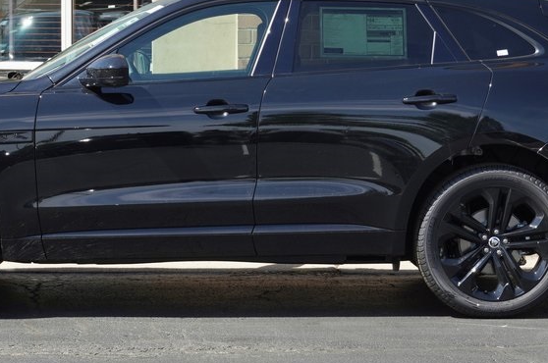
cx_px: 230
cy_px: 153
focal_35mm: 135
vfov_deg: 10.1
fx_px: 2050
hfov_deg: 15.2
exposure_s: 1/125
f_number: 9
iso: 100
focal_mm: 49
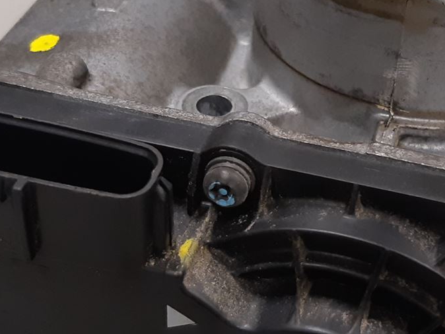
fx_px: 1016
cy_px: 166
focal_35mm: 79
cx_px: 268
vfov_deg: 18.7
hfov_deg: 24.7
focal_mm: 3.93
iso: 160
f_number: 1.7
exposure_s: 1/50
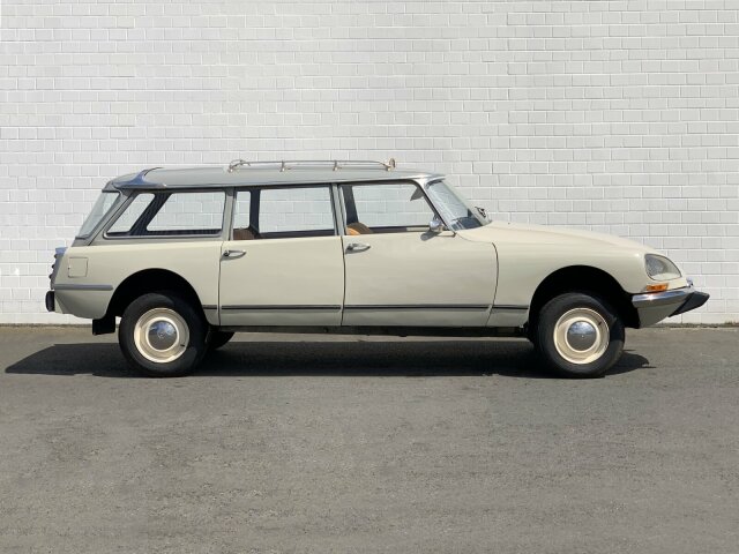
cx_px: 370
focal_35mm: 52
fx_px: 1110
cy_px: 277
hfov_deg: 36.8
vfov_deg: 28.0
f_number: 2.4
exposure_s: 1/2083
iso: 16
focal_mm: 6
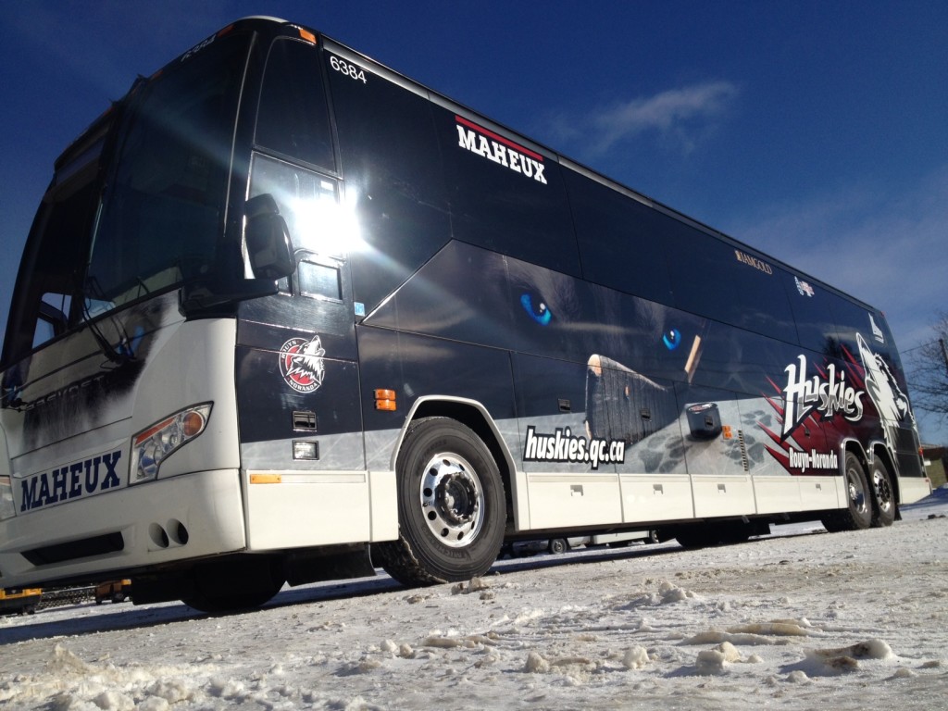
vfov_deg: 40.7
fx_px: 959
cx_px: 474
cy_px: 356
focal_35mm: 35
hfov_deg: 52.6
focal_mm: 4.28
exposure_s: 1/3690
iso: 50
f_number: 2.4
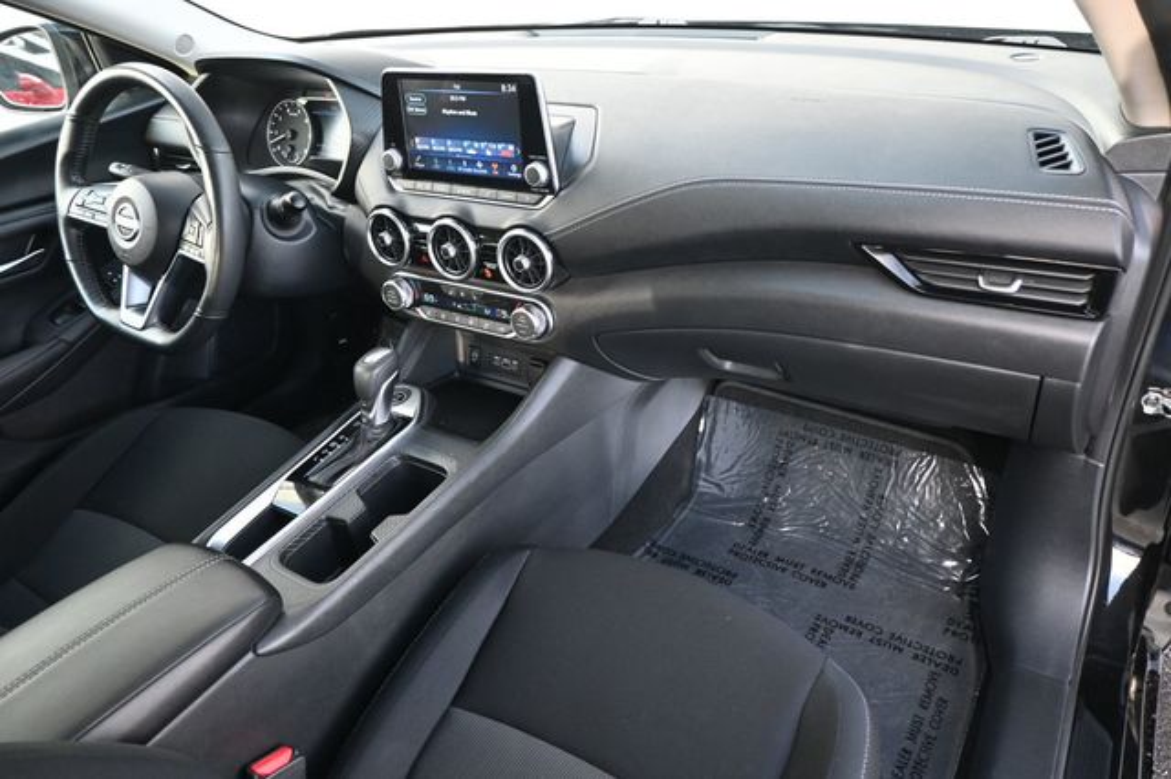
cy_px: 390
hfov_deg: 70.5
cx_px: 586
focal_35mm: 26
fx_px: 829
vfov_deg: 50.4
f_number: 3.5
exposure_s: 1/125
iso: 1250
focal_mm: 17
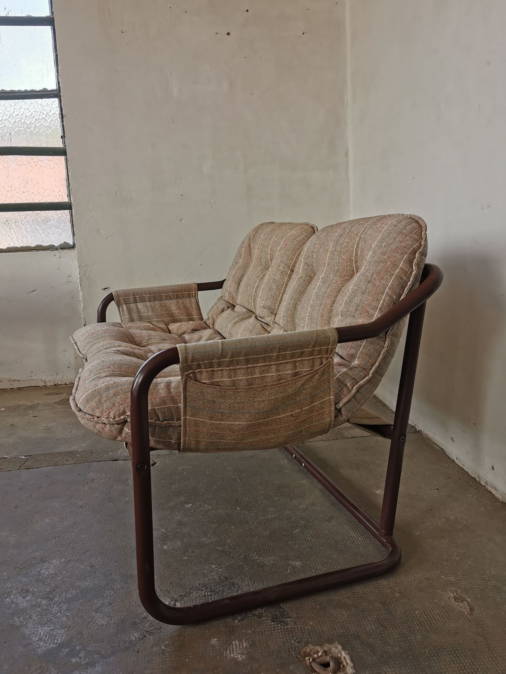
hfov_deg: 48.2
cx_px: 249
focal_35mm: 29
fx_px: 565
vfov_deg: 61.6
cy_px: 324
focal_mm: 5.56
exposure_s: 1/284
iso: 50
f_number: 1.6
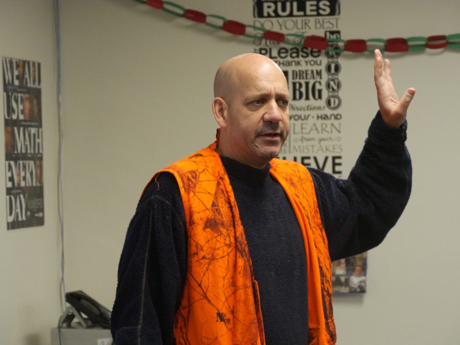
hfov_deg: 14.3
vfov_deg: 10.8
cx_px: 230
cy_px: 172
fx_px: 1834
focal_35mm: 138
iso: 3200
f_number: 5.4
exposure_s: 1/125
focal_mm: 69
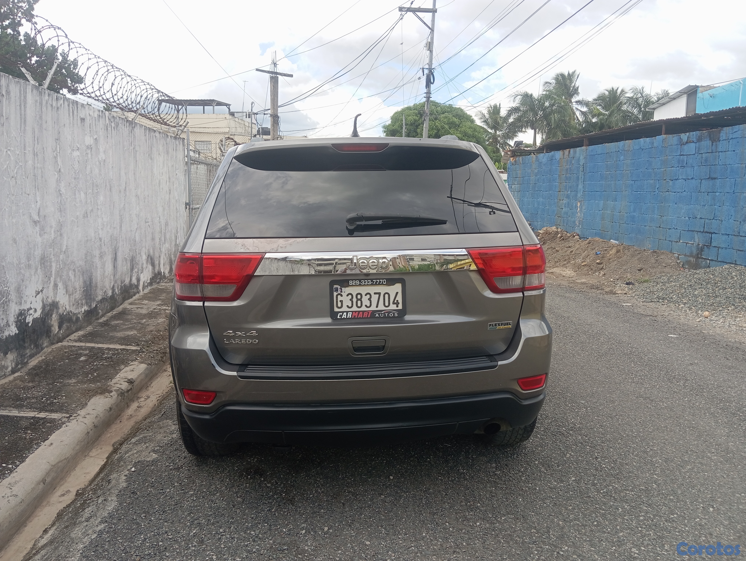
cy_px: 280
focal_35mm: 28
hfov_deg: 63.4
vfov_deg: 49.9
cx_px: 373
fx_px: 604
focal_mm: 4.22
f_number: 1.8
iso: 54
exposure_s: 1/292
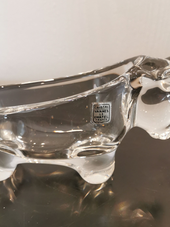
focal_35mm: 44
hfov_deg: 32.9
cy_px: 116
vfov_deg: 42.9
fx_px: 288
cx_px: 88
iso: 200
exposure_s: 1/50
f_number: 1.8
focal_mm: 5.58
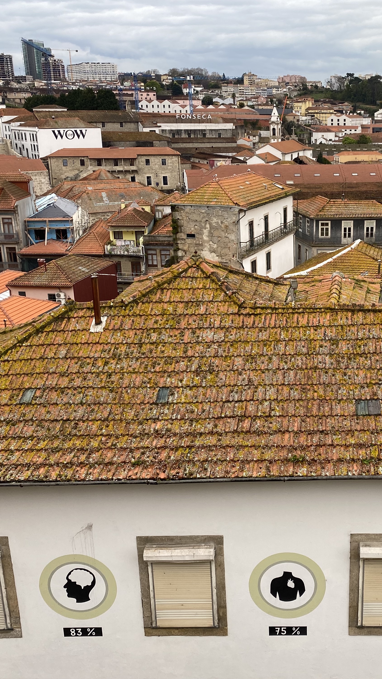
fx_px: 684
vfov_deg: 52.8
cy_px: 339
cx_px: 315
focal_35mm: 38
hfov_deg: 30.3
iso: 32
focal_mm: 4.25
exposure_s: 1/199
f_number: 1.8
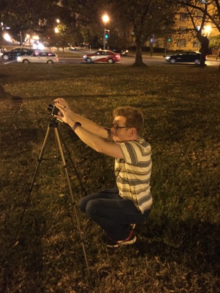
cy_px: 146
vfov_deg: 61.7
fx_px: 246
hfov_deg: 48.2
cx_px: 110
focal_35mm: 29
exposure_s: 1/15
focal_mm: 4.15
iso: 800
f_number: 2.2
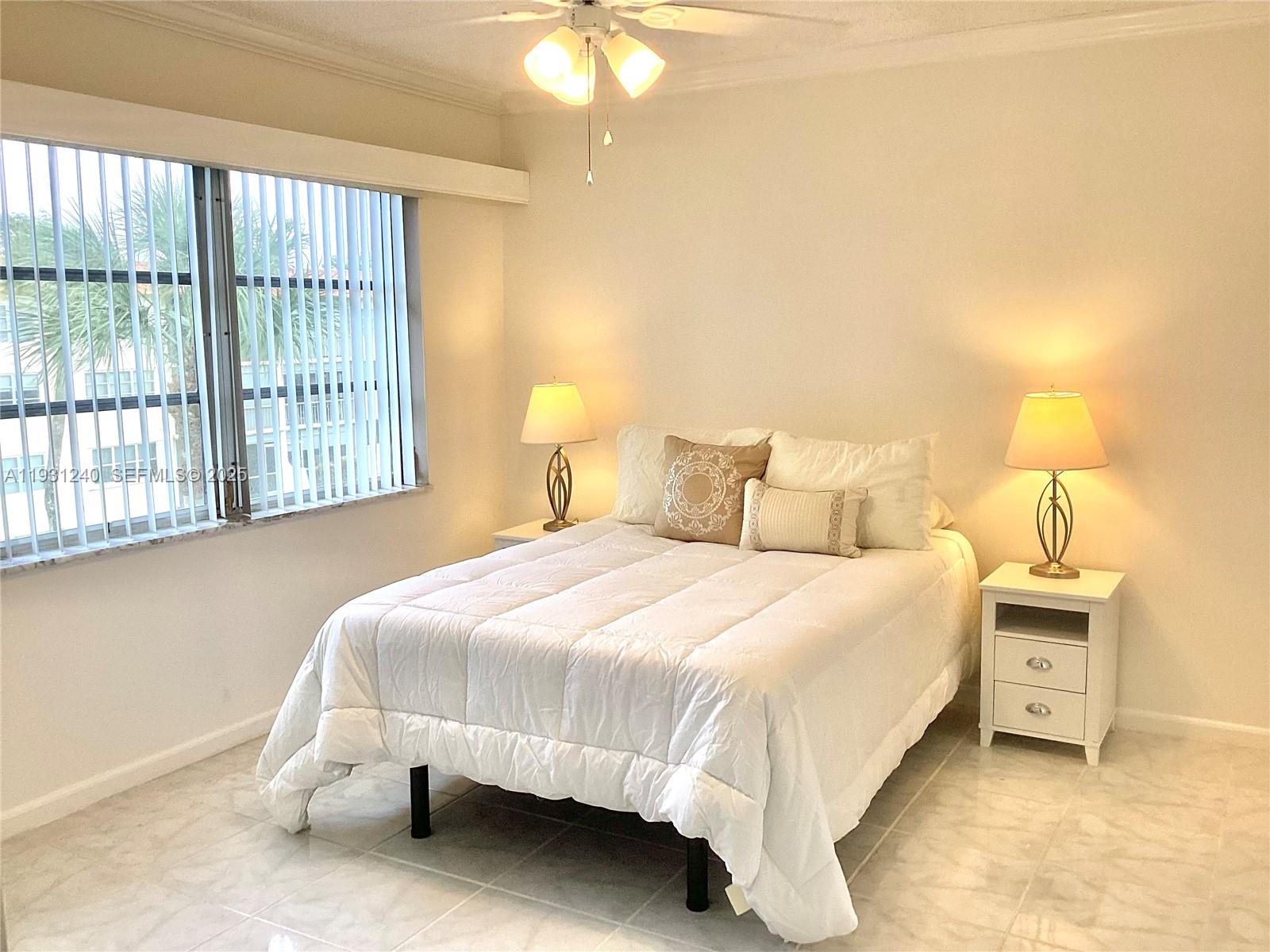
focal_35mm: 31
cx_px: 635
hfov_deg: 58.4
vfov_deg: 45.4
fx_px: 1137
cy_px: 476
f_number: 2.4
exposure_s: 1/120
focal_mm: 3.3
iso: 64
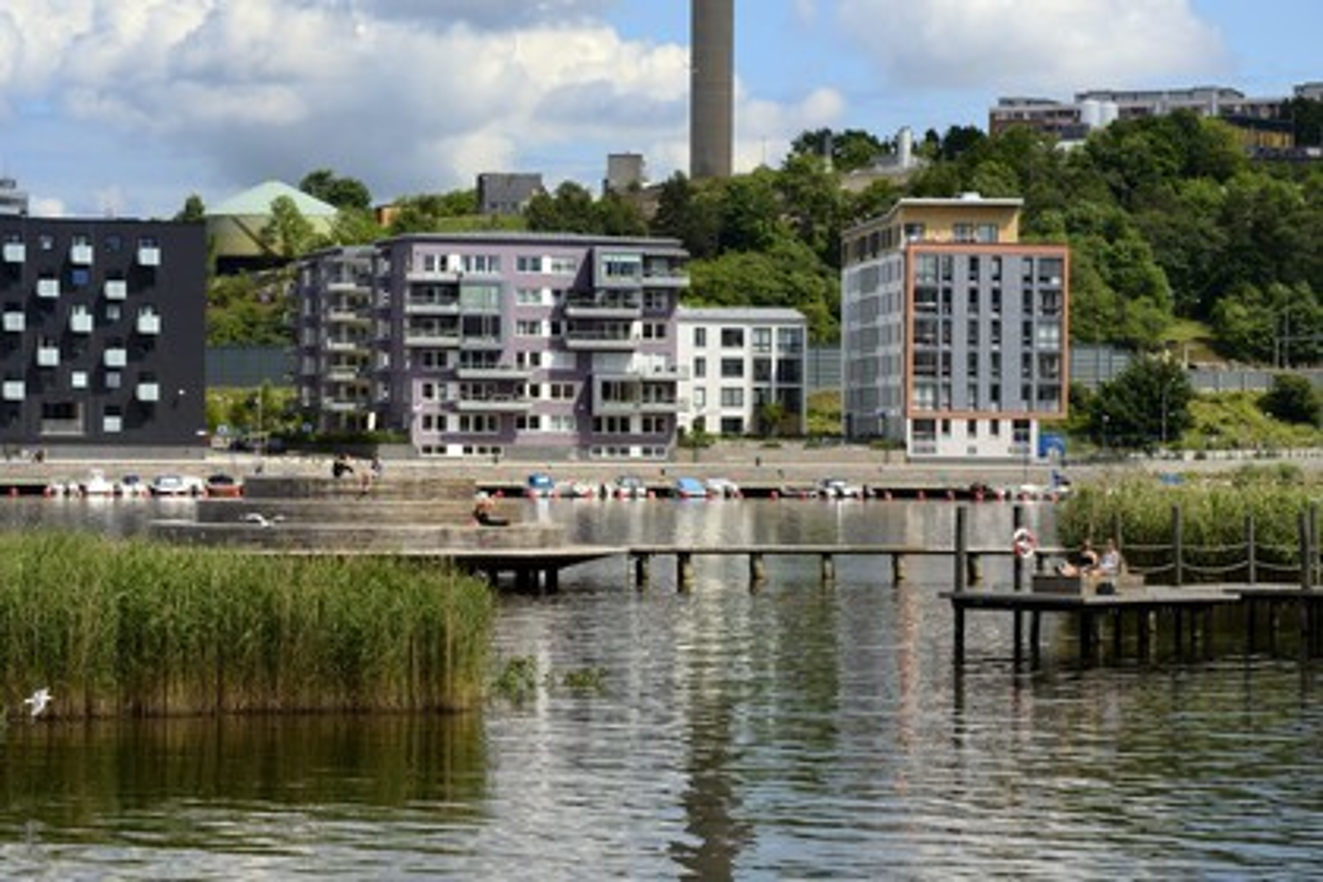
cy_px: 441
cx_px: 662
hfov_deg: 16.8
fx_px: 4483
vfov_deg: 11.2
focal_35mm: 122
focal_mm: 122
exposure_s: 1/320
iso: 400
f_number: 14
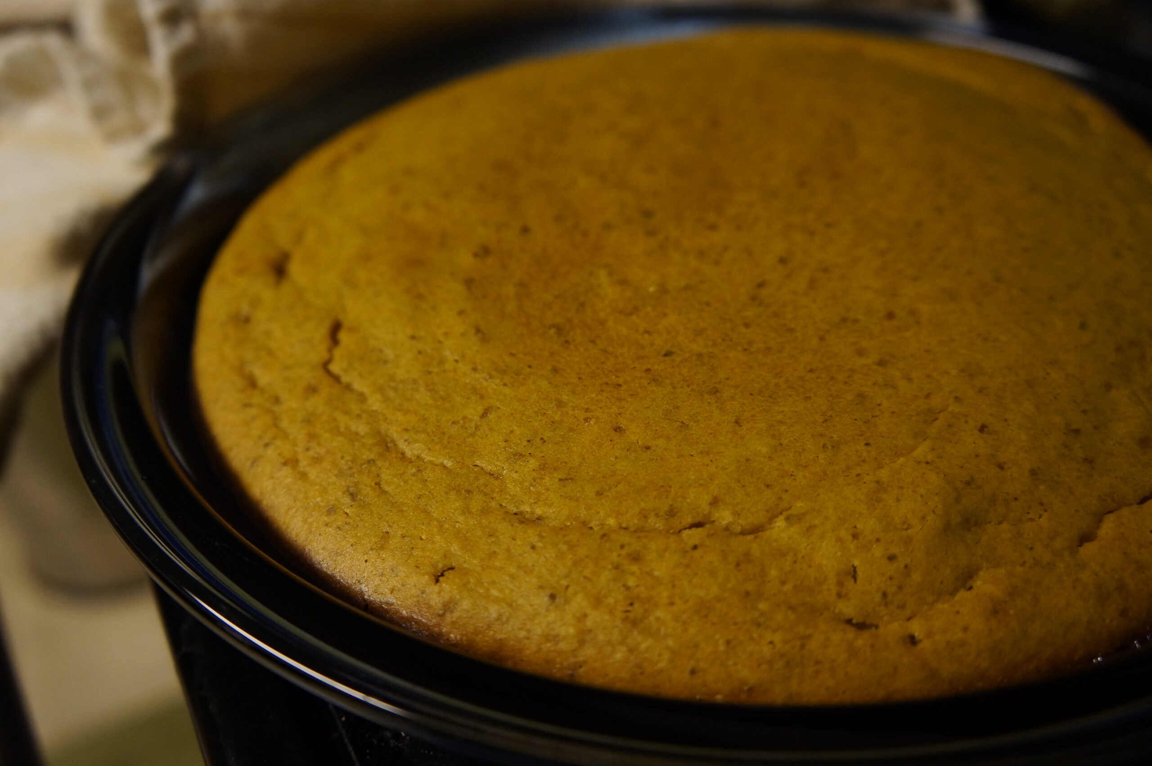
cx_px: 576
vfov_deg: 39.9
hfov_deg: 57.3
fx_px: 1055
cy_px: 383
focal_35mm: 33
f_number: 4
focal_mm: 22
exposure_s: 1/60
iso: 1000
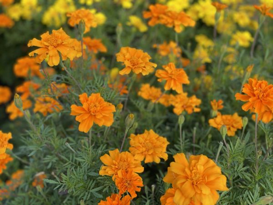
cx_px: 136
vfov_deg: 28.0
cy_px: 102
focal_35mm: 52
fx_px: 410
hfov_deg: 36.8
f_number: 2
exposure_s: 1/274
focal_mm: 6
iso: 25
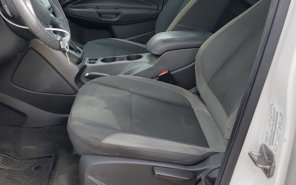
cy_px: 54
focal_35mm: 38
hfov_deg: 50.4
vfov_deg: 33.1
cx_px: 93
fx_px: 307
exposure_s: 1/385
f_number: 1.5
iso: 50
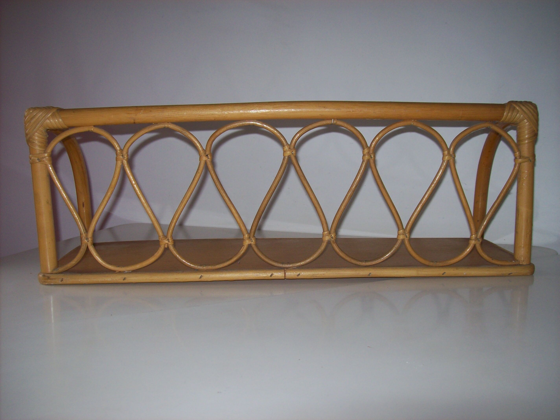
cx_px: 280
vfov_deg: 39.6
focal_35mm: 36
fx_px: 582
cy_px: 210
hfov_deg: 51.4
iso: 80
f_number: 2.7
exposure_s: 1/64
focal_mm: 6
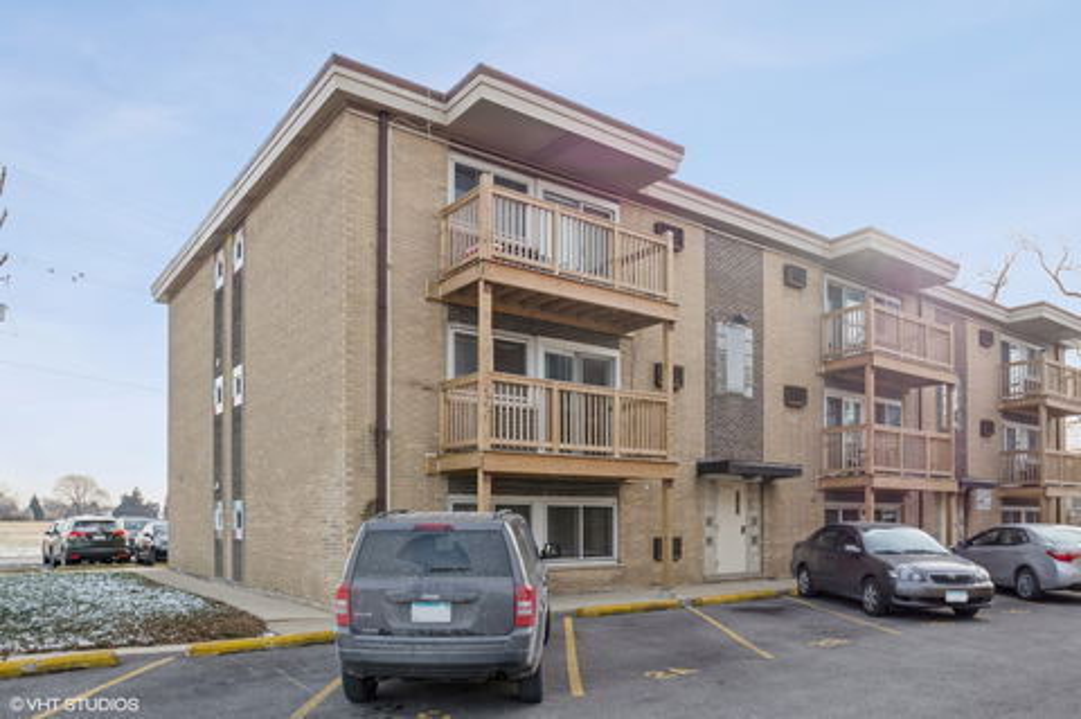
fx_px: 720
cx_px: 540
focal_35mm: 24
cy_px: 360
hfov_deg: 73.8
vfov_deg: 53.0
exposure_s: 1/100
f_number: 11
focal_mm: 15.63
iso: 100
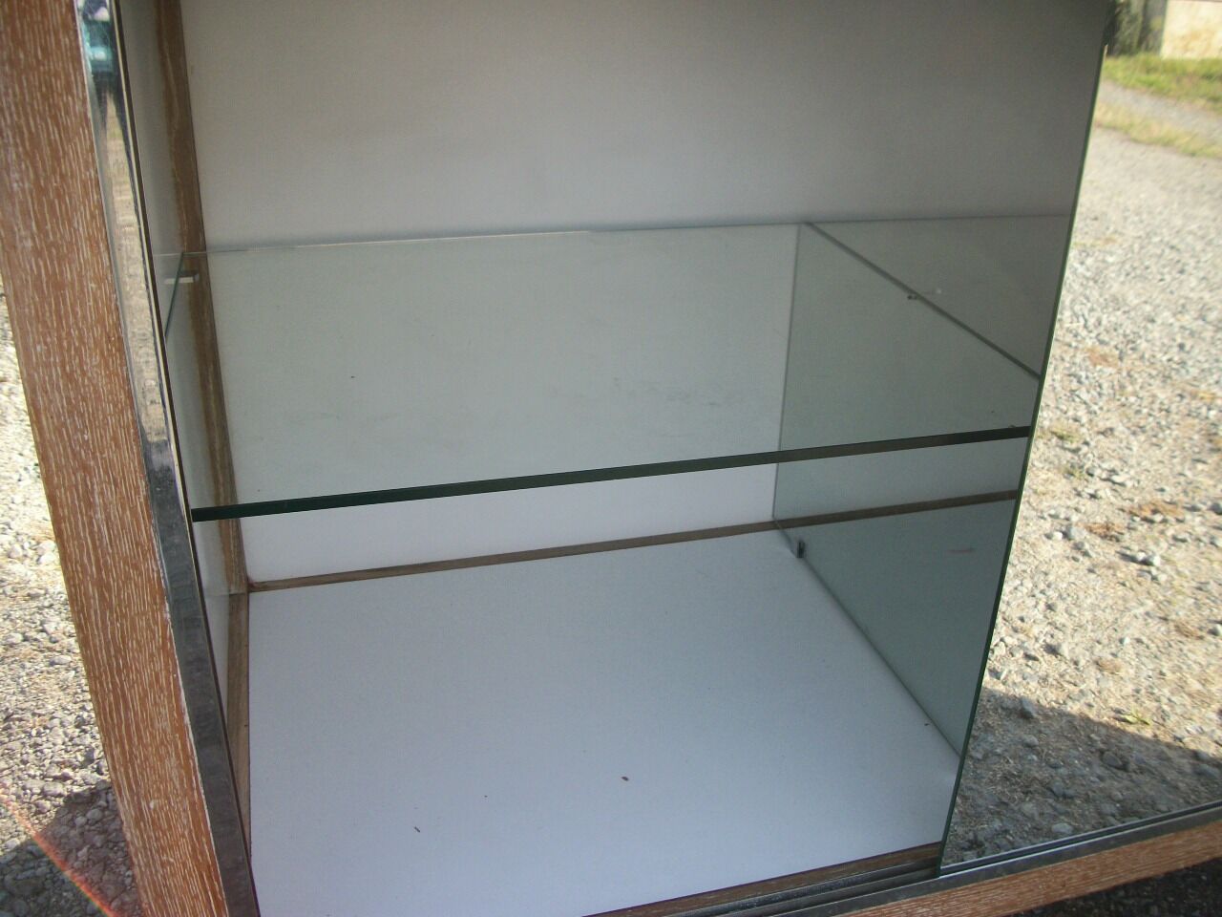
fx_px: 1130
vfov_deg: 44.2
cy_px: 458
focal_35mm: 32
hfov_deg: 56.8
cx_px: 611
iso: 80
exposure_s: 1/400
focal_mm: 5.7
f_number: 2.9
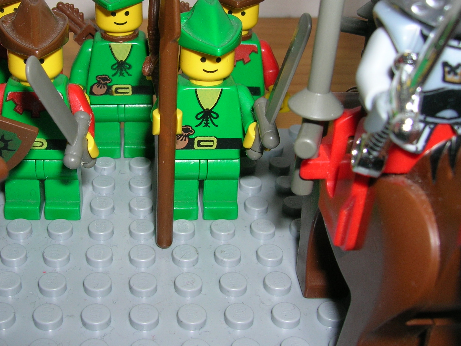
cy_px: 140
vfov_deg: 29.6
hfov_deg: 38.4
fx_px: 653
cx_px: 146
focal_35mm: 49
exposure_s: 1/60.1
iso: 50
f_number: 4.9
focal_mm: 5.7
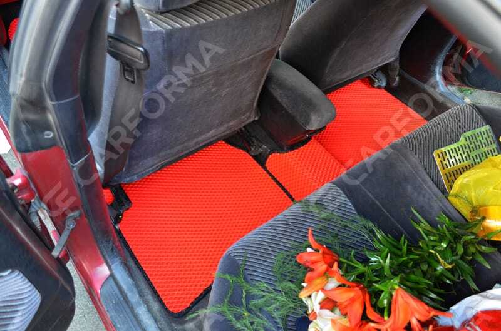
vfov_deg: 47.7
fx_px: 375
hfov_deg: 67.5
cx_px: 250
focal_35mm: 27
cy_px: 166
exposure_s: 1/30
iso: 800
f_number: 3.5
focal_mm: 18
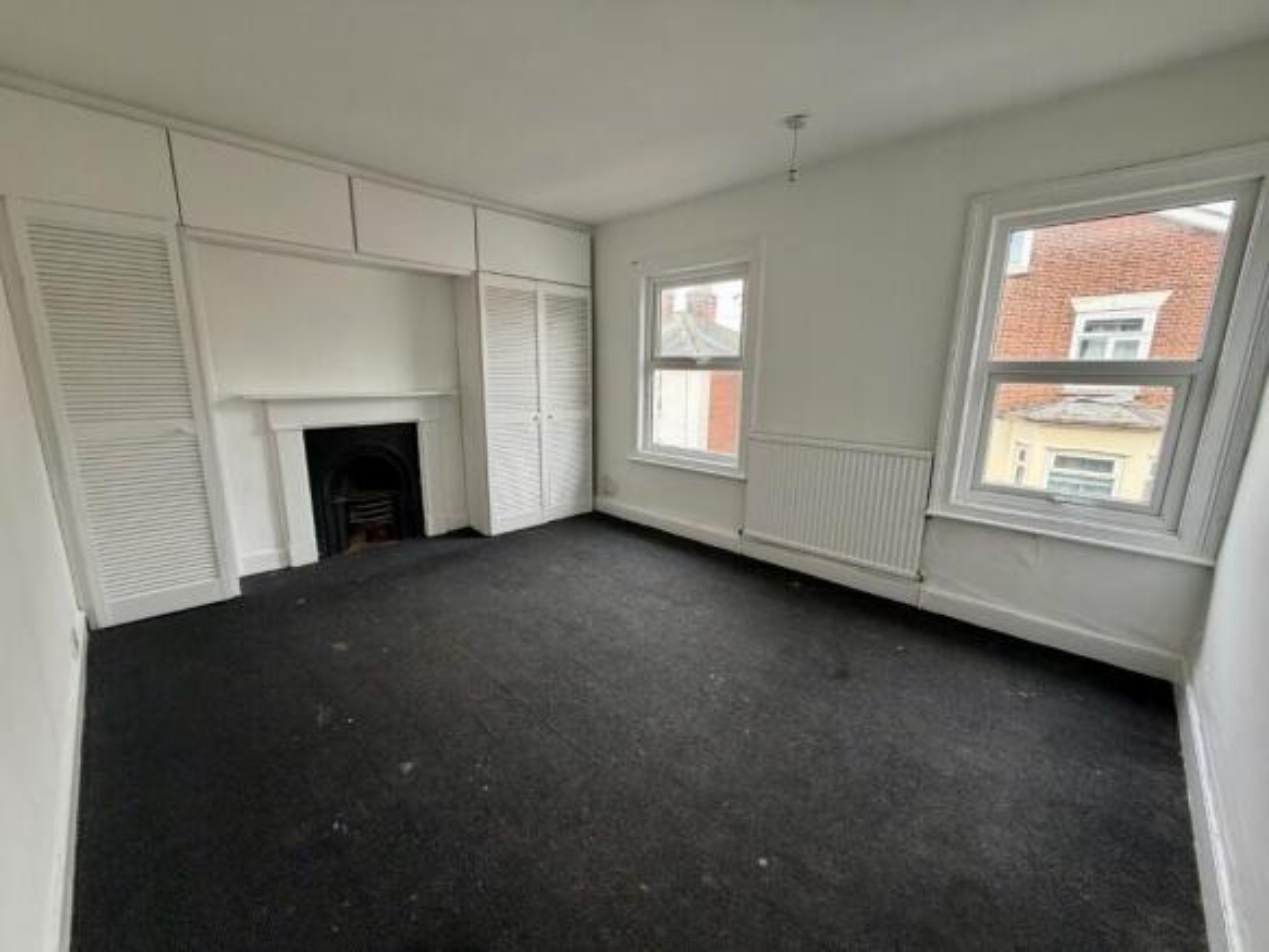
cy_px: 476
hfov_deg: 102.1
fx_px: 513
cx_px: 634
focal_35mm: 14
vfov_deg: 85.7
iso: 250
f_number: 2.2
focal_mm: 2.22
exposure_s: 1/121
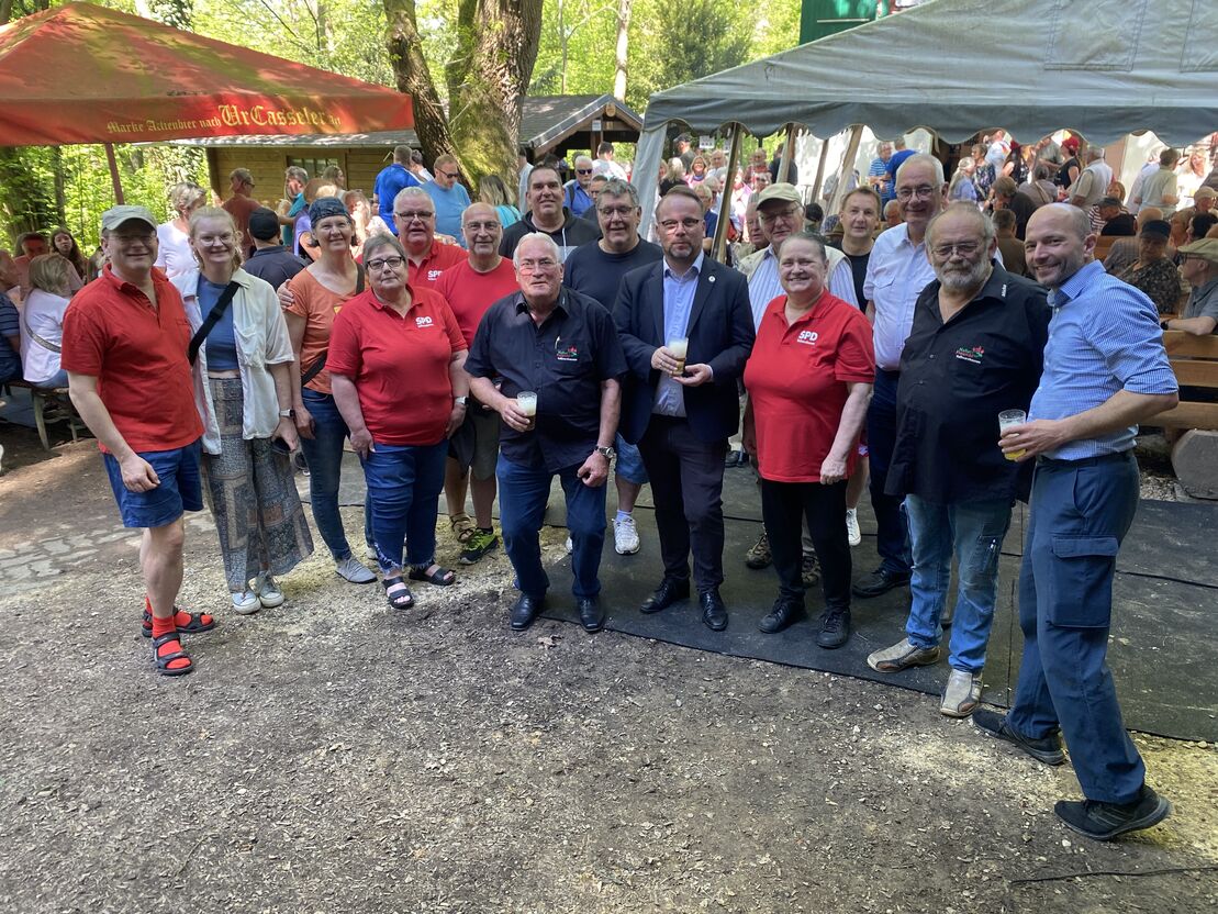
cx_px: 609
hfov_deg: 67.3
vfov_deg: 53.1
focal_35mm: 26
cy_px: 457
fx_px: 915
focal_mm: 4.25
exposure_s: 1/122
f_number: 1.8
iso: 100
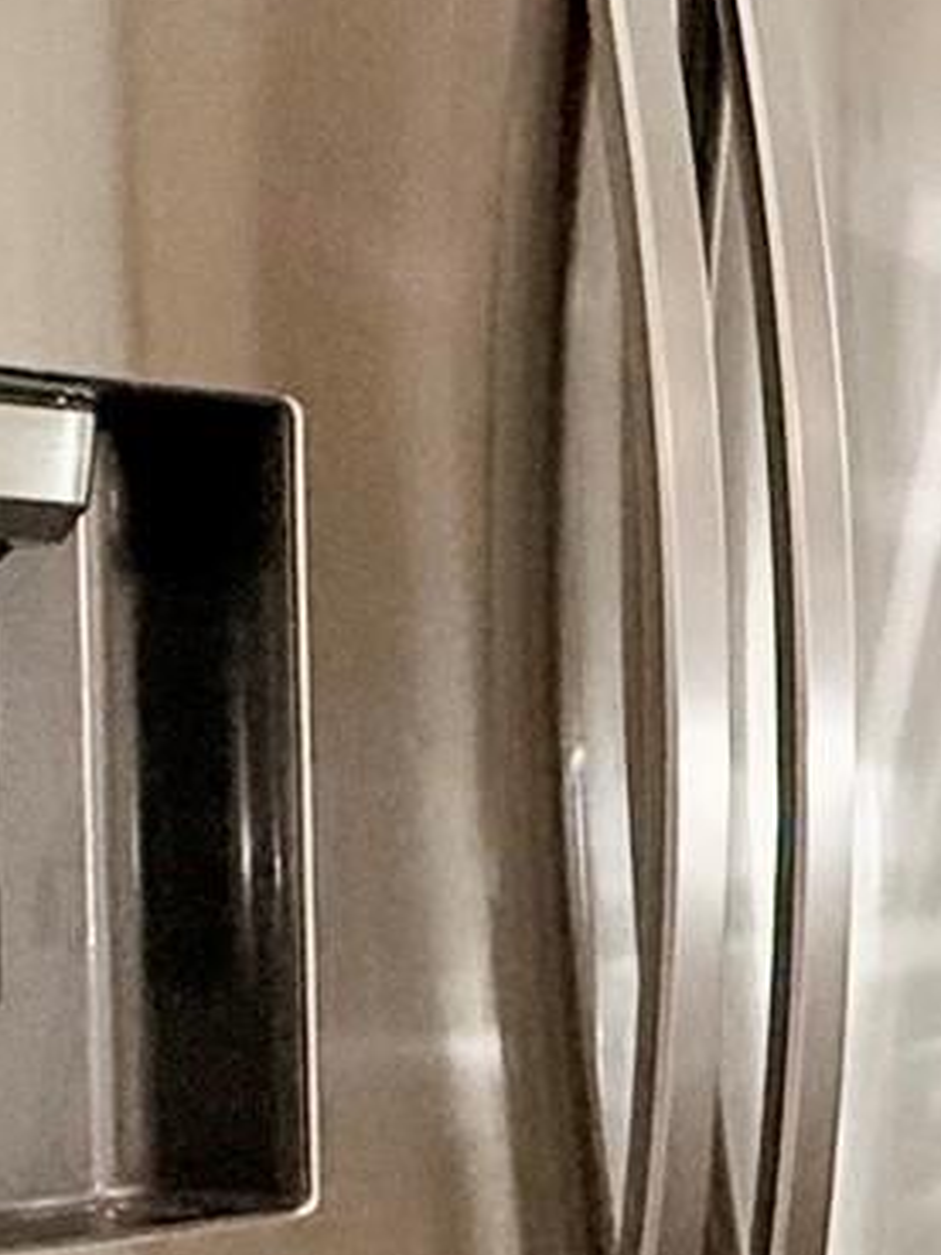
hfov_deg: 14.3
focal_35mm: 78
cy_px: 818
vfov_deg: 24.9
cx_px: 2114
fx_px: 2827
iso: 200
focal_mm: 2.22
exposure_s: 1/120
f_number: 2.2
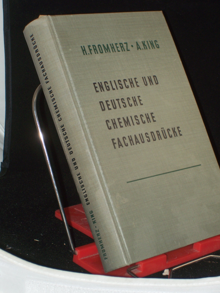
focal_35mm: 102
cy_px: 146
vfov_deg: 19.3
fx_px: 864
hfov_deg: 14.5
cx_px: 110
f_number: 4.6
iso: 80
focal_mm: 16.8
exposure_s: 1/100
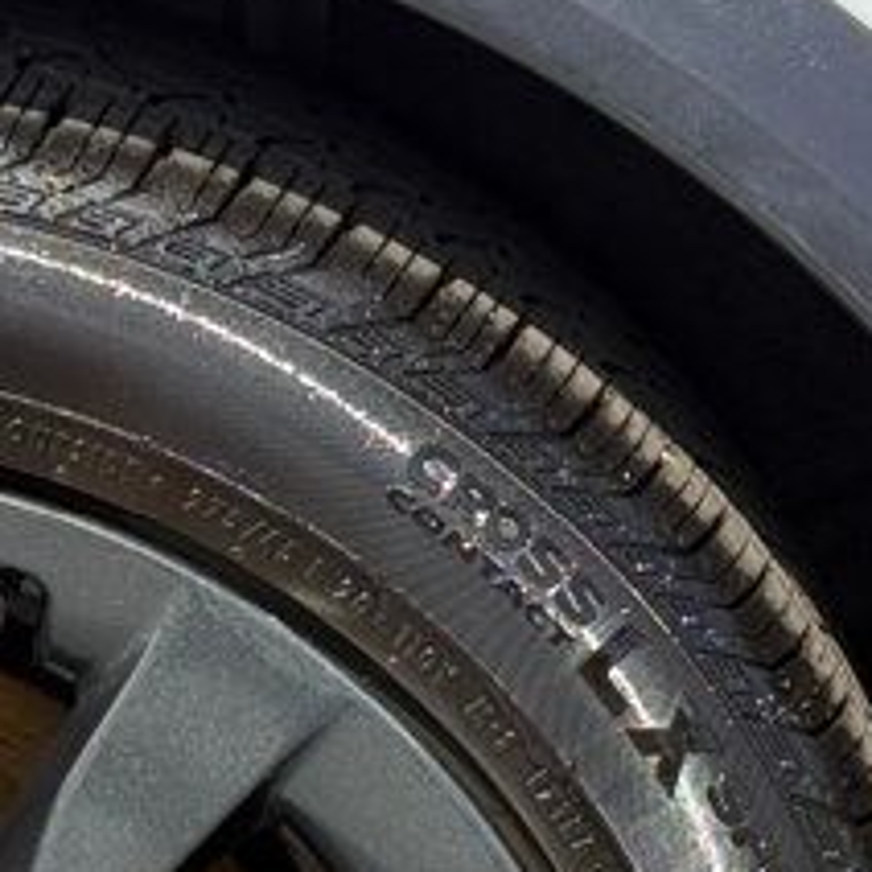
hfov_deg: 8.5
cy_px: 1024
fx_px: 5842
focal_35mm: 205
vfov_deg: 8.5
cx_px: -140
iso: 100
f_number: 1.78
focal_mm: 6.76
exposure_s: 1/2033
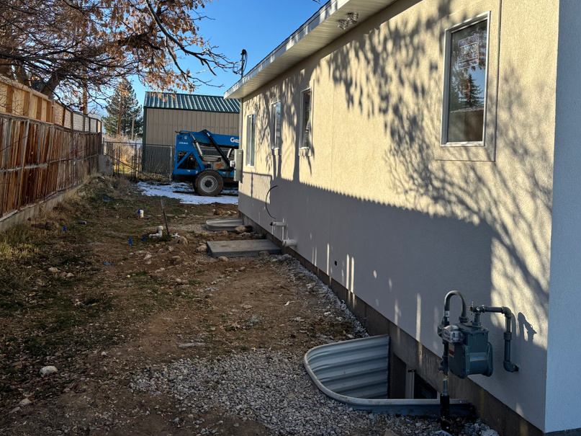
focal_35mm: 33
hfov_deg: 55.0
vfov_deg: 42.6
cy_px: 161
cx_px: 346
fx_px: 554
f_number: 1.6
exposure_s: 1/2105
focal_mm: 5.96
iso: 50
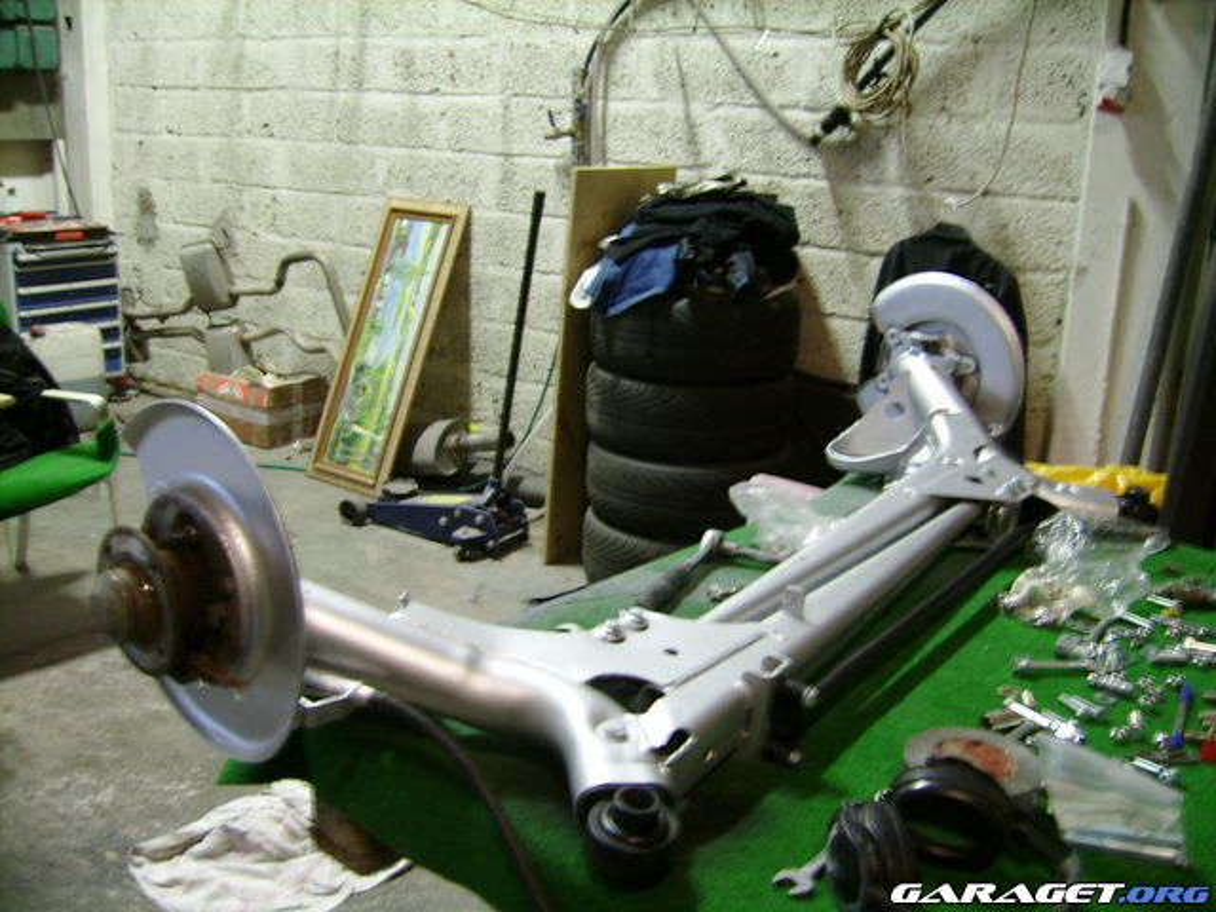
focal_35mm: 35
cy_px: 456
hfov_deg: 52.6
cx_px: 608
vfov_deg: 40.7
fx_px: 1229
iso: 100
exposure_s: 1/2
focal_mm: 5.95
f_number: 2.8
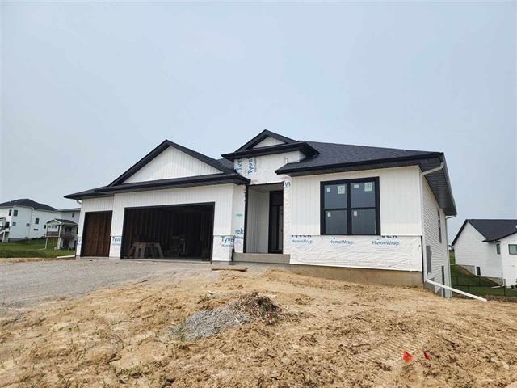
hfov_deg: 73.9
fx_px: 344
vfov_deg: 58.9
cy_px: 194
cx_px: 258
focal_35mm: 23
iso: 12
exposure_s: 1/2151
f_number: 1.8
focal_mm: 6.4
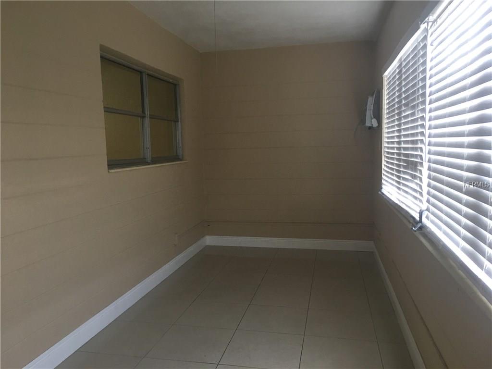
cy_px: 184
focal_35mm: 29
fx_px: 412
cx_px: 246
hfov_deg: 61.7
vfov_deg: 48.2
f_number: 2.2
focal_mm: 4.15
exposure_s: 1/30
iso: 100
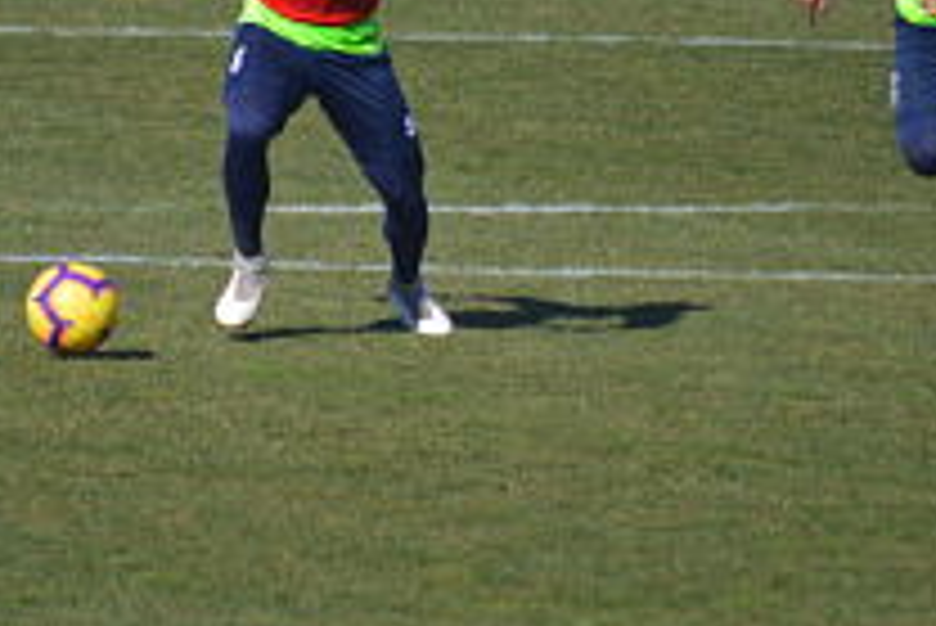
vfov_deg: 1.6
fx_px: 22479
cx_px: 356
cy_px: 54
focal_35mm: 864
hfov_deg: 2.4
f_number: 5.6
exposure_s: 1/2000
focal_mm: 300
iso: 360
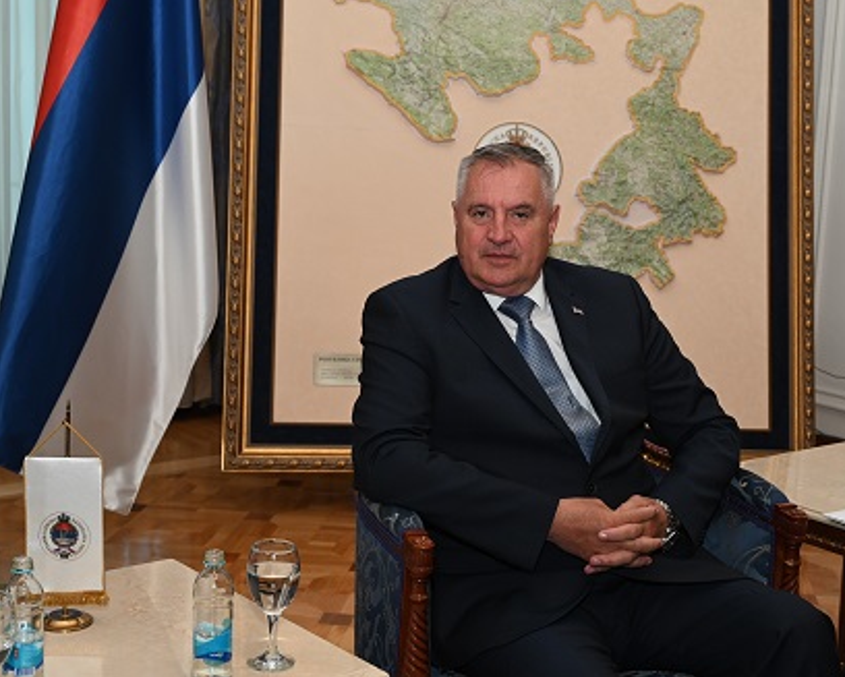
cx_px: 516
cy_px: 343
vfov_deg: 28.1
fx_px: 1351
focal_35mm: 54
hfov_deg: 34.6
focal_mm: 47
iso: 1000
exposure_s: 1/60
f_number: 7.1
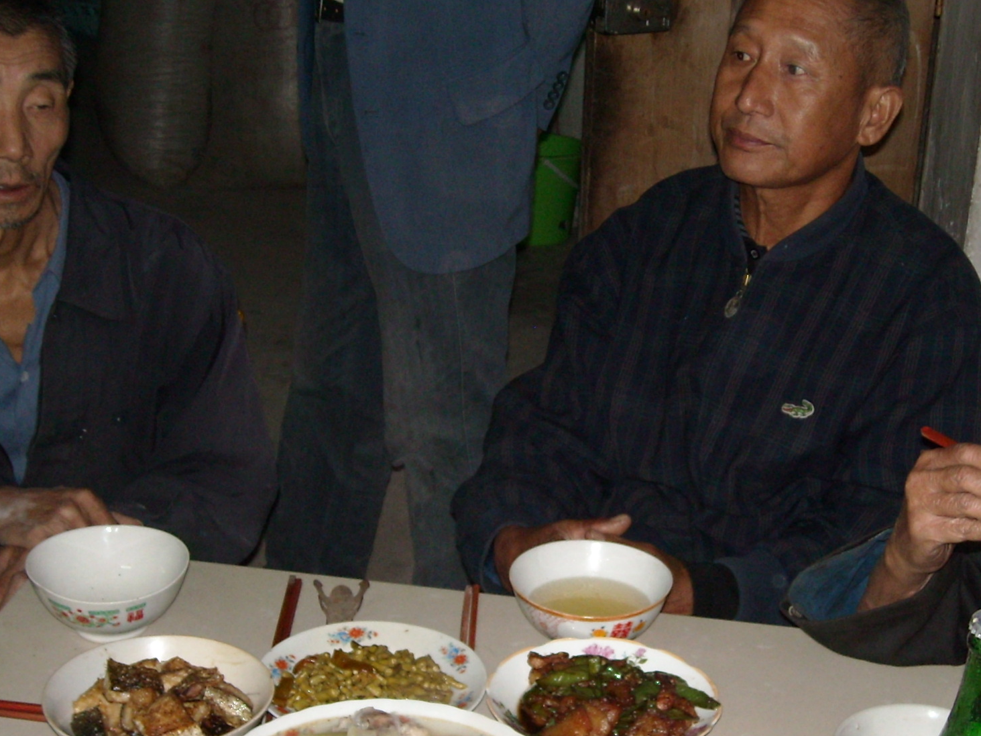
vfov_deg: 23.5
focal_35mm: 62
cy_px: 513
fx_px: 1757
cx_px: 624
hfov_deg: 31.0
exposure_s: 1/60
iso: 200
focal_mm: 5.7
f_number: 2.8
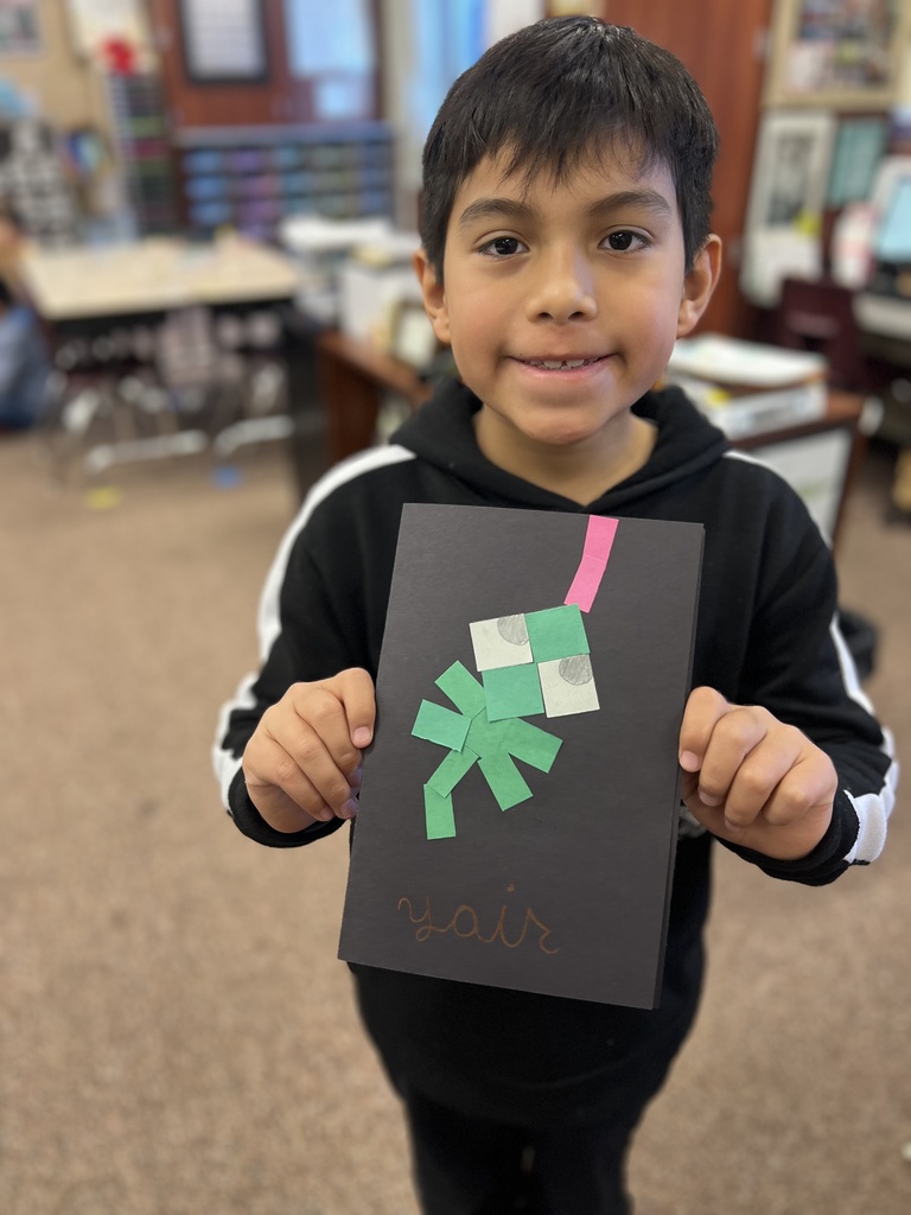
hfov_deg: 53.1
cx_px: 456
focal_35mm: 26
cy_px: 608
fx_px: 912
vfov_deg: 67.3
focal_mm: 5.7
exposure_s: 1/60
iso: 100
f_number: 1.5
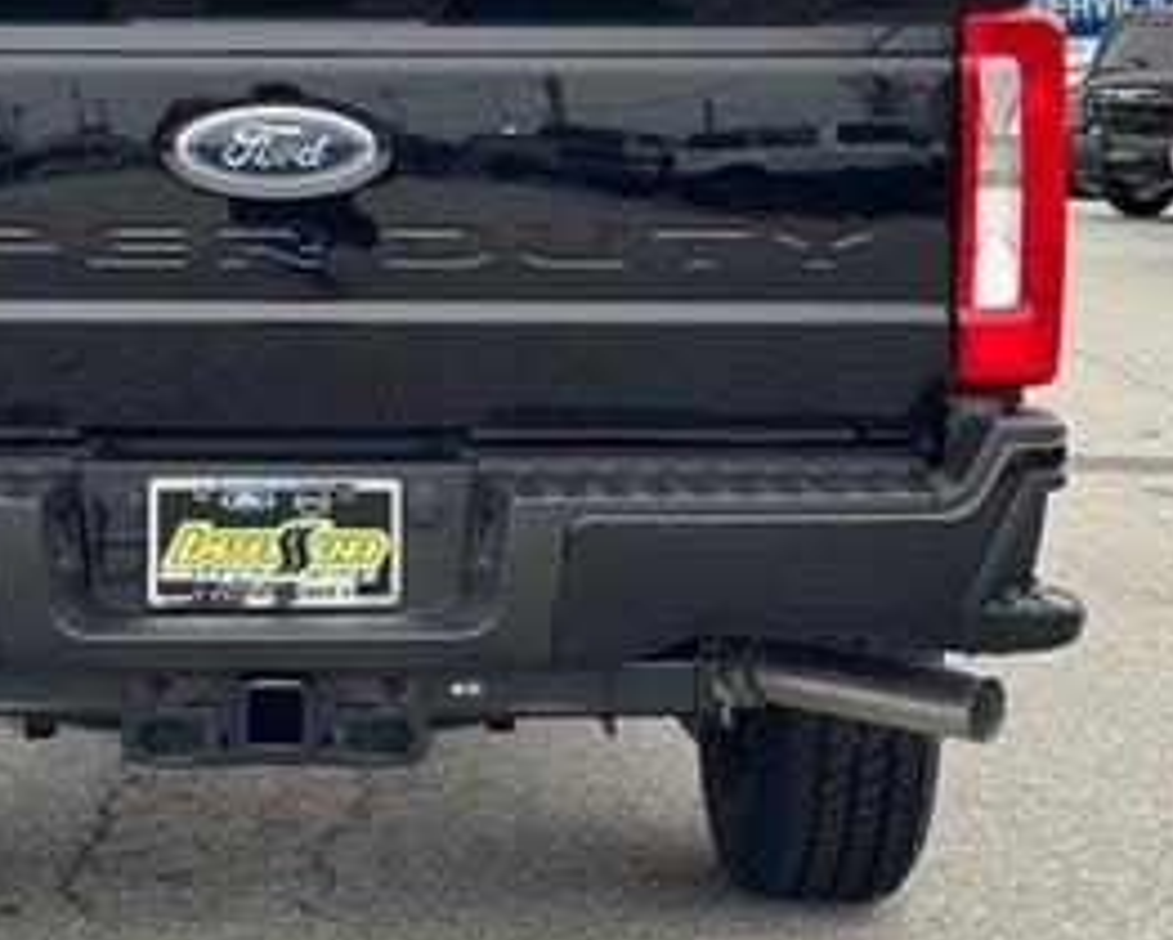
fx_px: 3127
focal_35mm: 90
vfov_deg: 17.1
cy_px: 300
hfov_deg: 21.0
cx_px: 246
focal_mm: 6.76
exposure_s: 1/544
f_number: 1.78
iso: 64
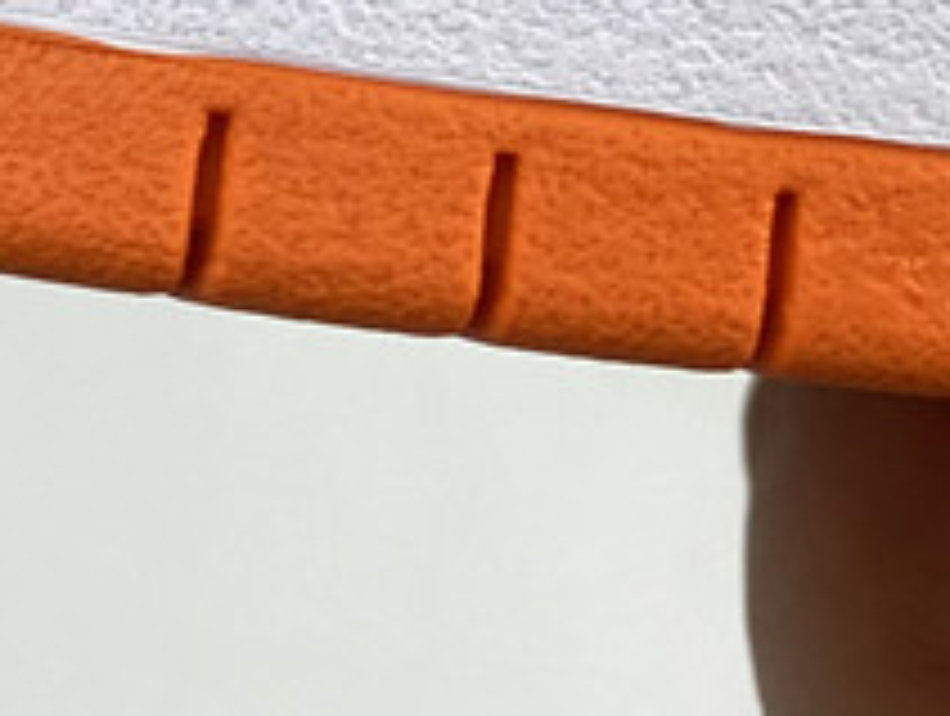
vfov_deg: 10.6
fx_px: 3381
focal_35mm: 123
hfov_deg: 15.6
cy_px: -910
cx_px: -36
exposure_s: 1/100
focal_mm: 4.25
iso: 40
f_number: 1.8
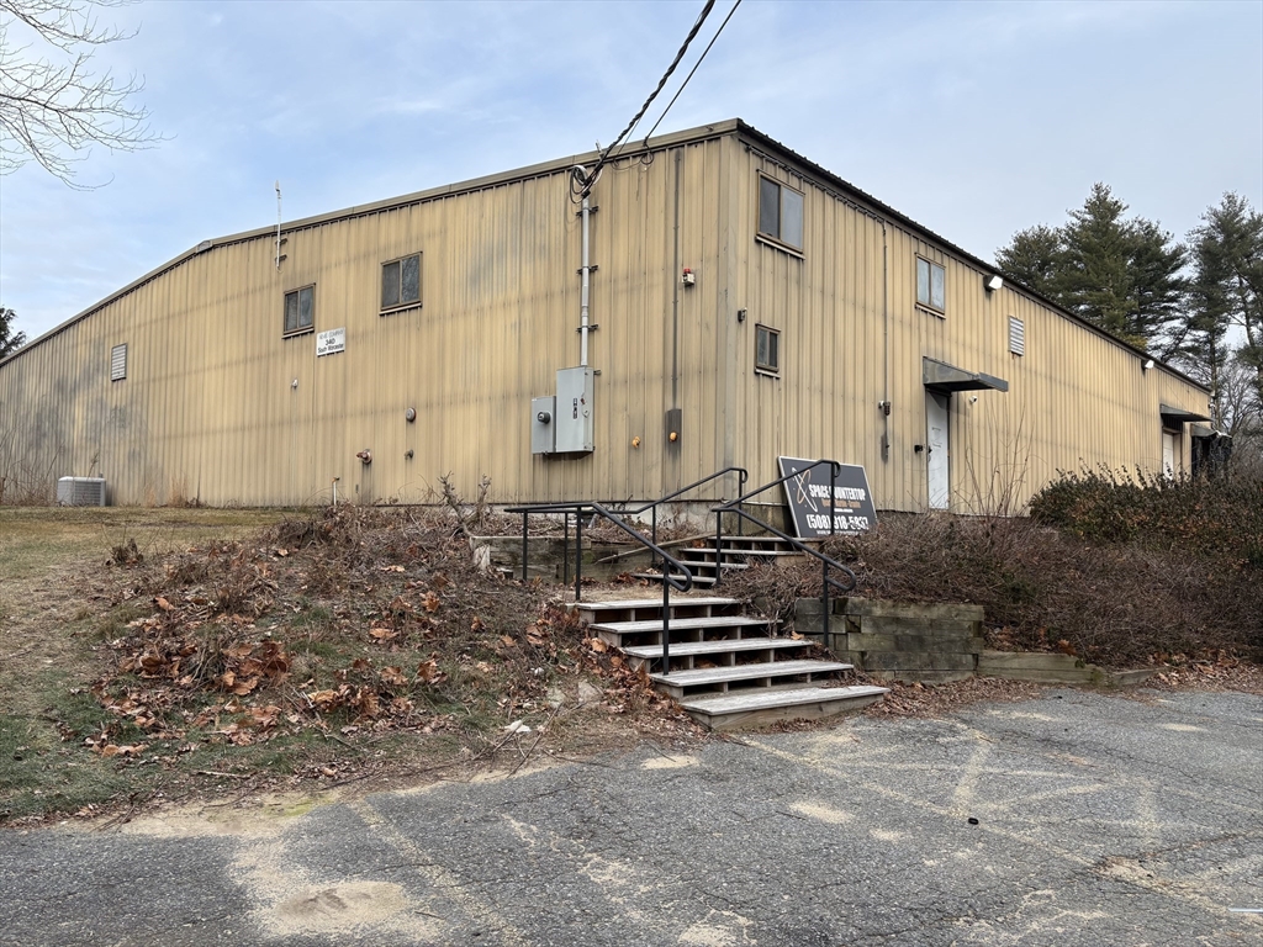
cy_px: 474
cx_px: 632
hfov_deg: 67.3
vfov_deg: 53.1
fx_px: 949
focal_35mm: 26
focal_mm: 5.96
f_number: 1.6
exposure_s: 1/747
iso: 50
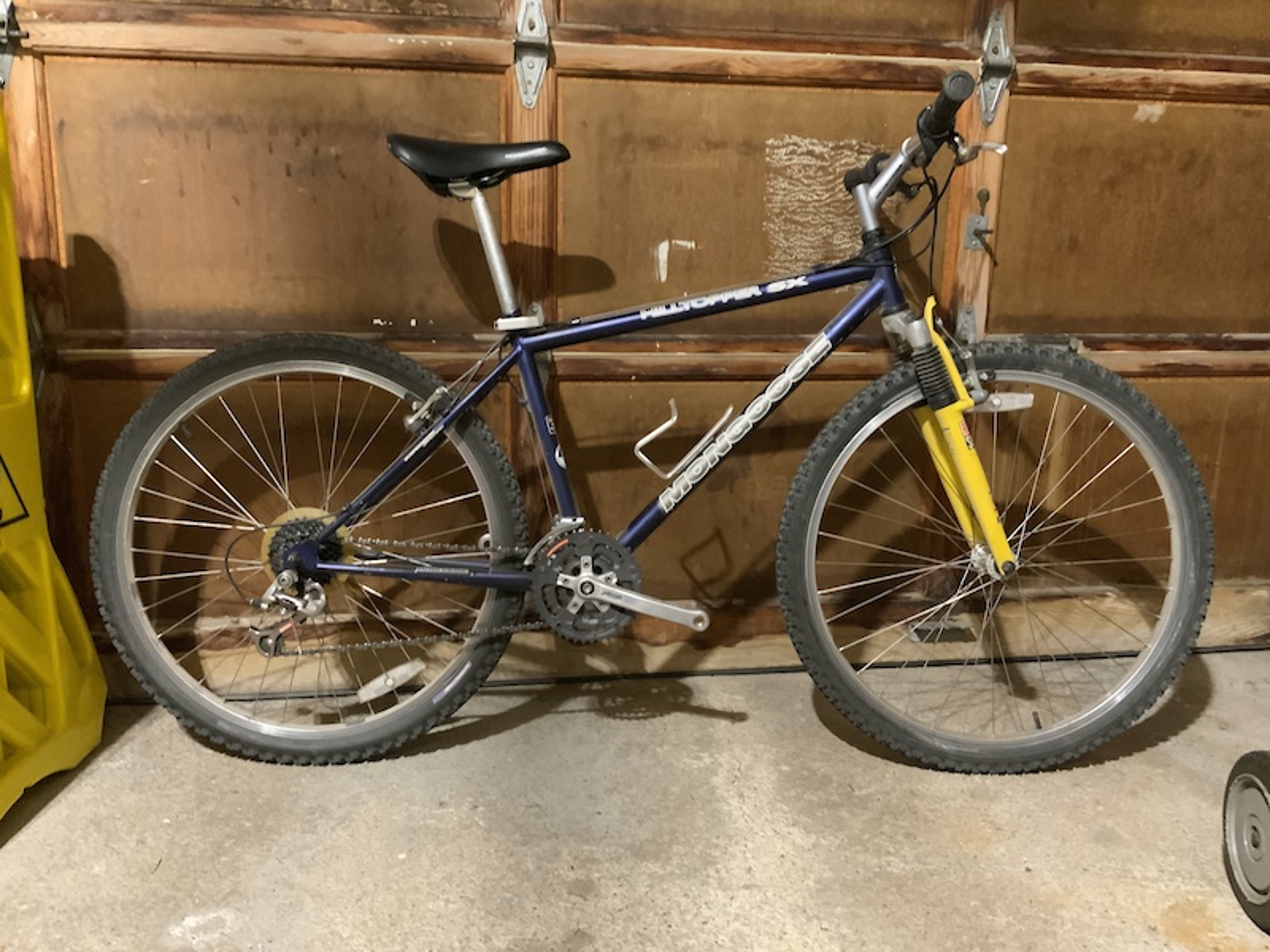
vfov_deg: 48.2
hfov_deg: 61.7
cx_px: 635
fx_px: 1064
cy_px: 476
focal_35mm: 29
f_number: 1.8
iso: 500
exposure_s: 1/30
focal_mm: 3
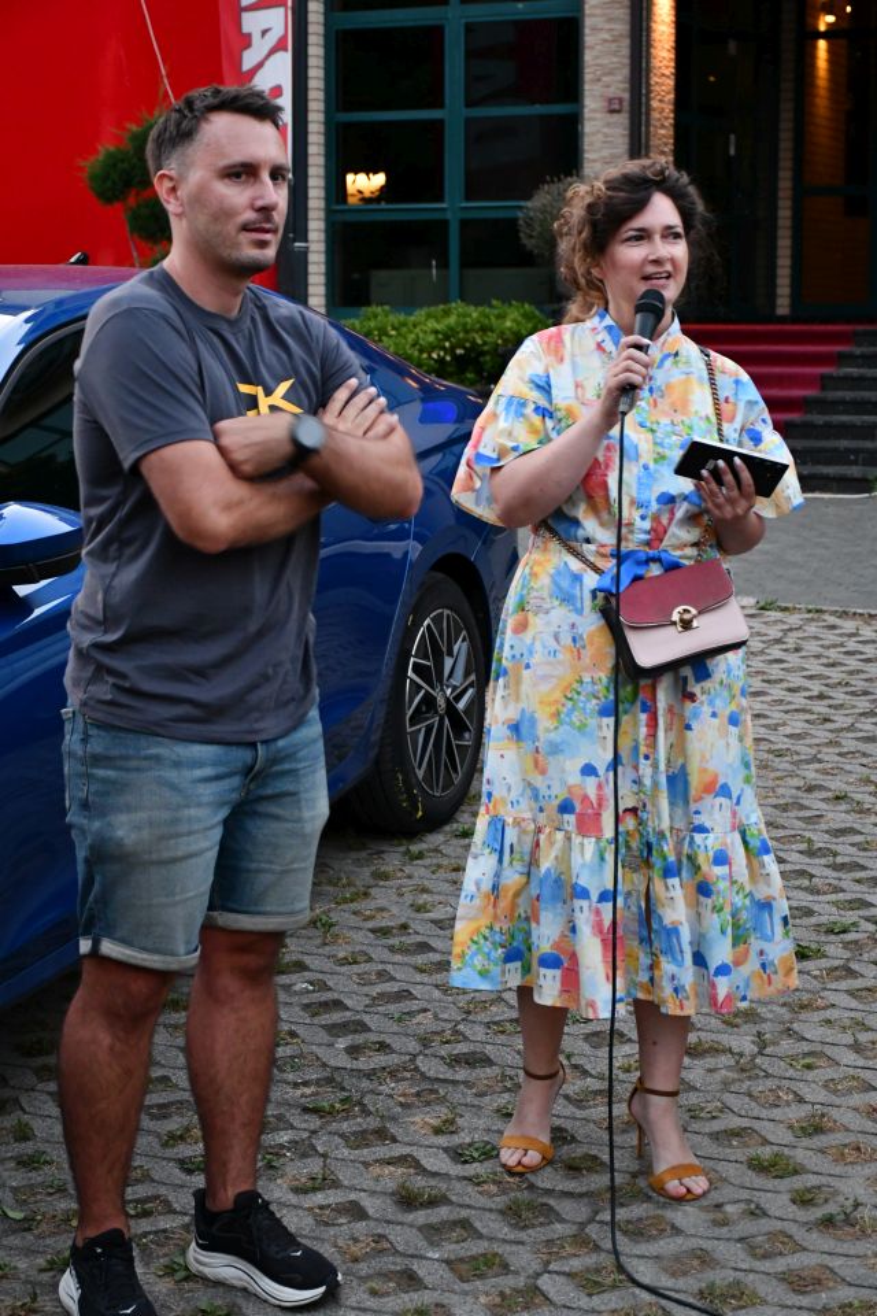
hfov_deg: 20.3
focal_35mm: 67
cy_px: 658
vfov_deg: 30.1
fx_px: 2448
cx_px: 438
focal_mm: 45
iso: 3200
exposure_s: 1/60
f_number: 4.5
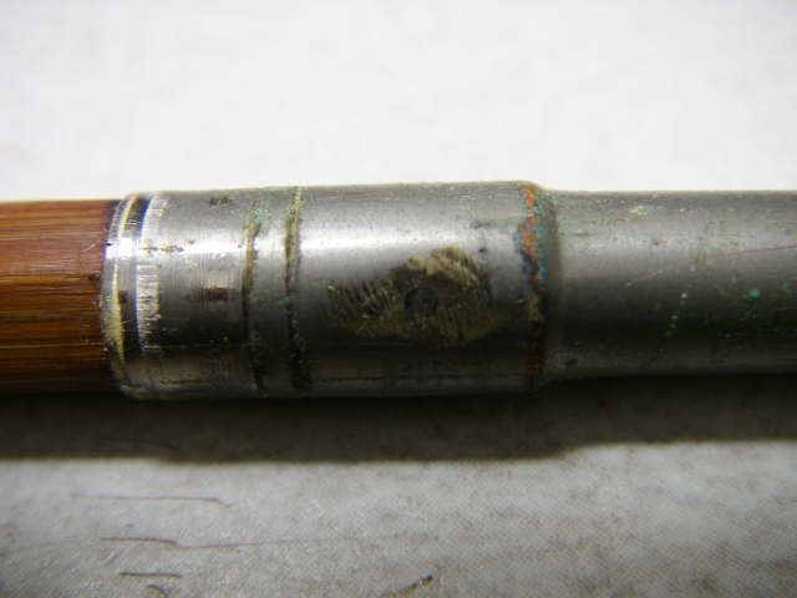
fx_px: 875
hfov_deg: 49.0
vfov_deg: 37.7
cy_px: 299
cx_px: 398
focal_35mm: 38
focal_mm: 6.3
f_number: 3.3
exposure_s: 1/80
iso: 64
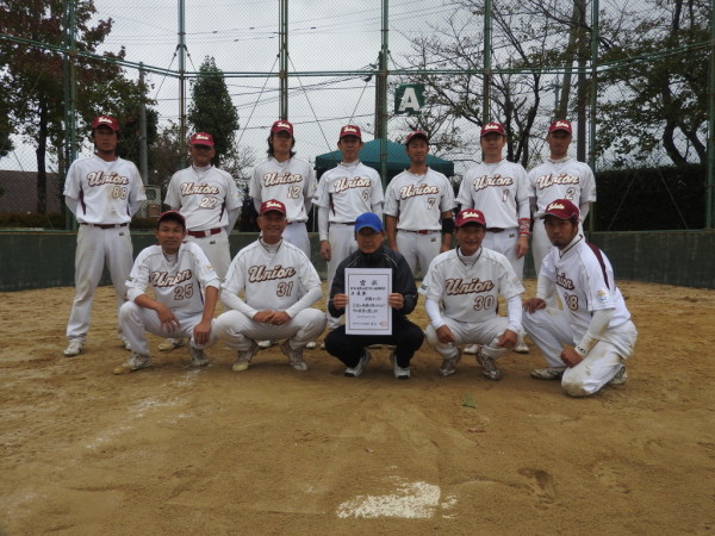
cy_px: 268
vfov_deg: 49.7
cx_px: 358
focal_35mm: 28
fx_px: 578
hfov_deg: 63.4
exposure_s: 1/640
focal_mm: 5
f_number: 3.5
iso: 100
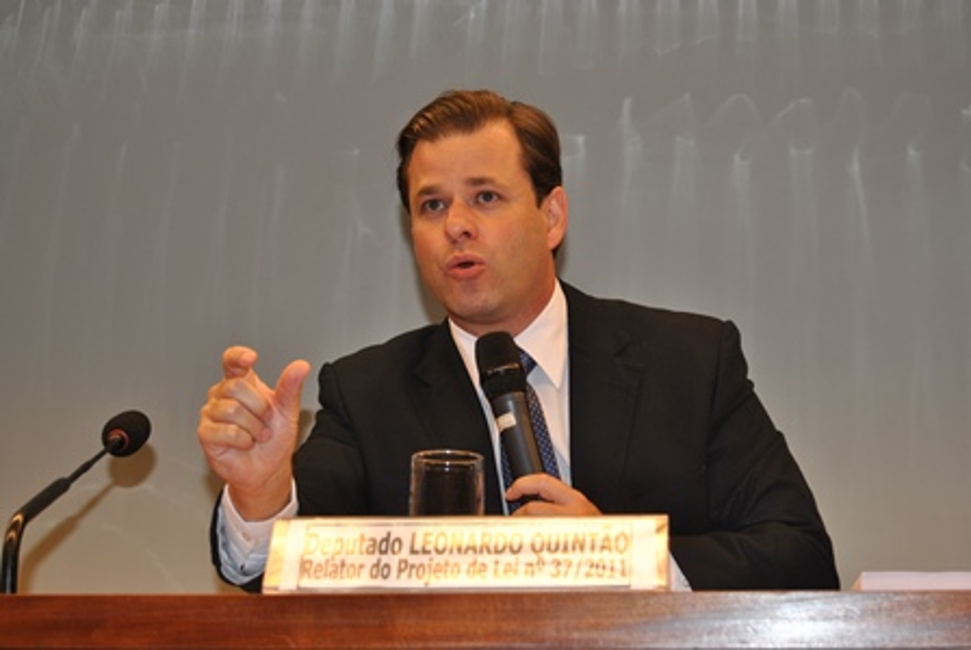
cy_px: 325
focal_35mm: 82
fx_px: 2228
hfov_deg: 24.6
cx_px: 486
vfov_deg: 16.6
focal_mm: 55
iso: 200
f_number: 5.6
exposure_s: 1/60
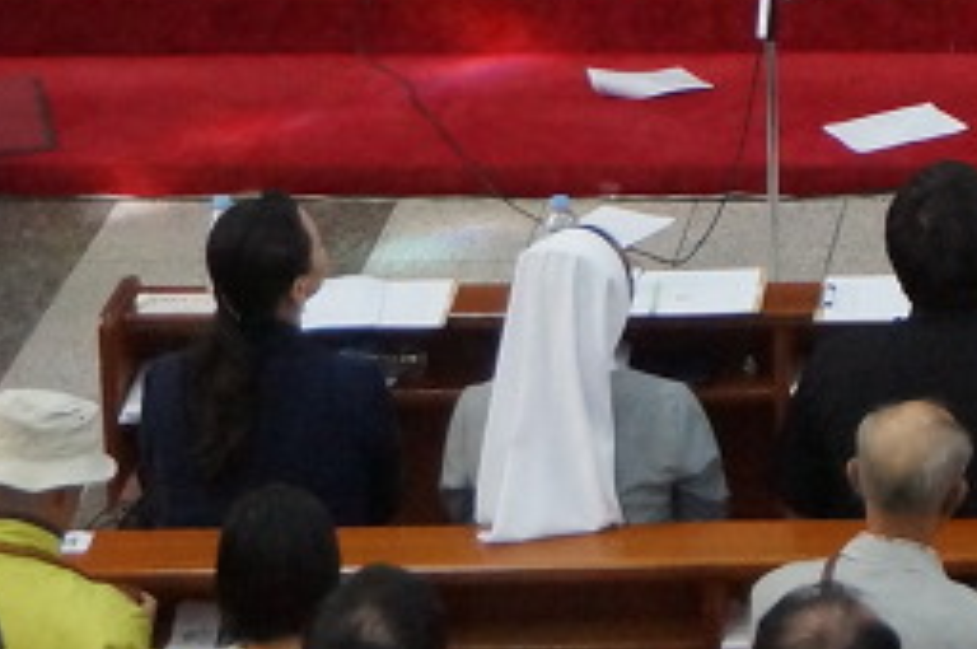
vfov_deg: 6.9
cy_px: -561
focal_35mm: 192
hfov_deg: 10.3
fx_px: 5204
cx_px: 1561
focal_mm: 32
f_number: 5
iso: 3200
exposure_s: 1/125
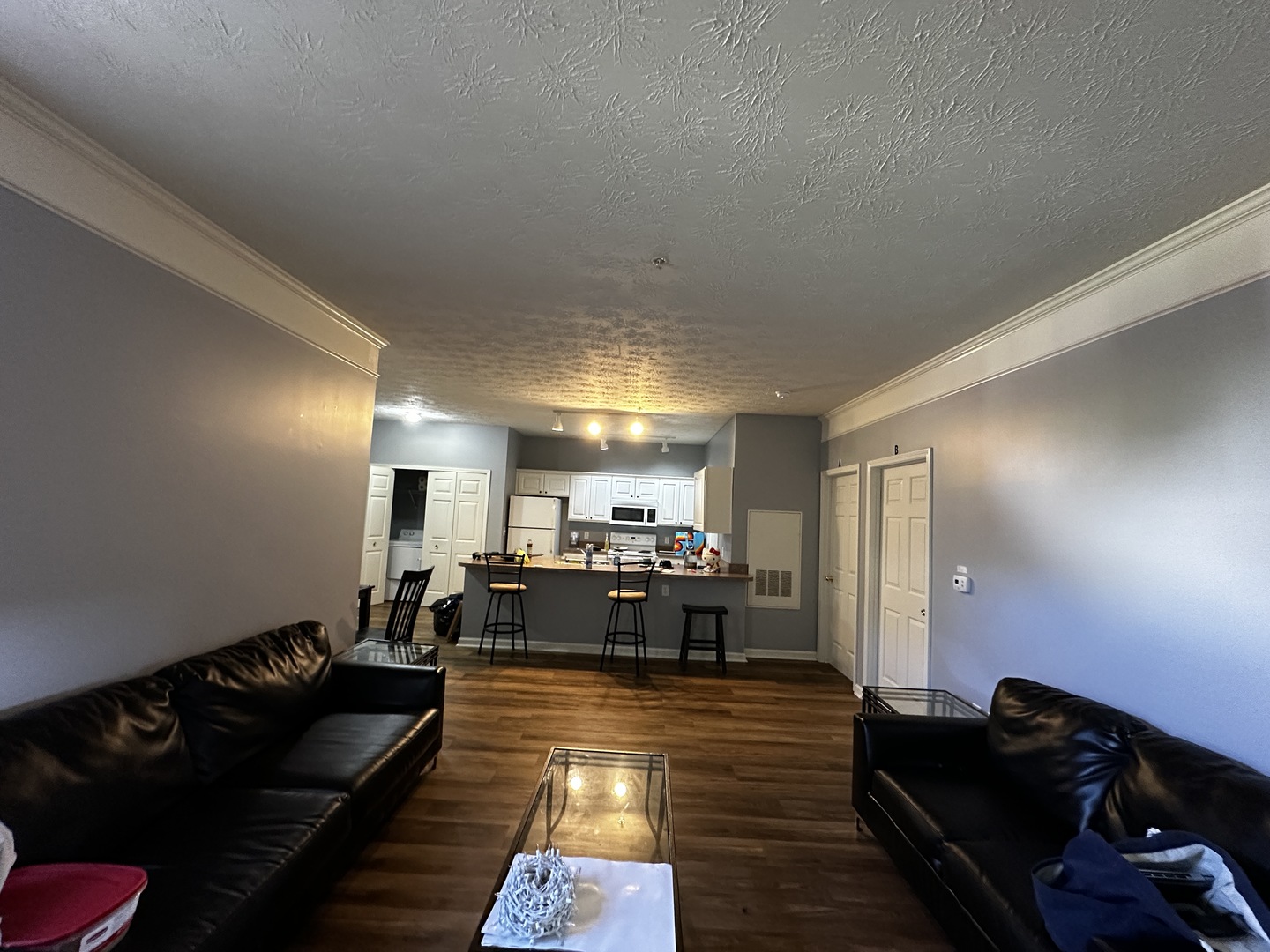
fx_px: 514
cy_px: 476
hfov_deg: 102.1
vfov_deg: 85.7
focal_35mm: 14
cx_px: 635
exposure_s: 1/60
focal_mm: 2.22
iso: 640
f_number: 2.2
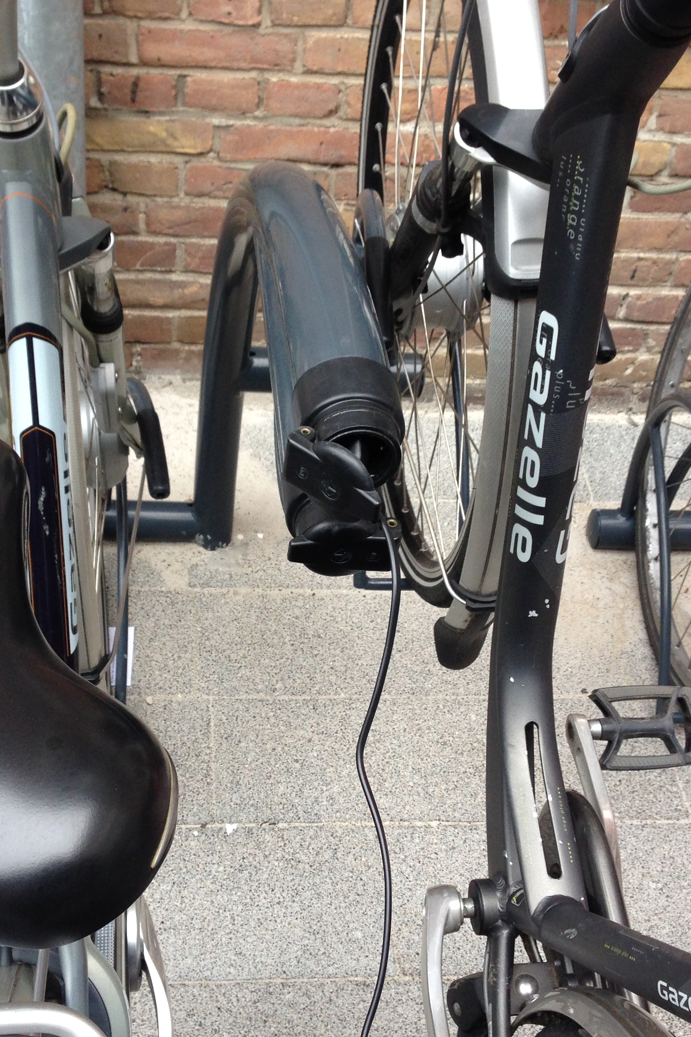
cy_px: 538
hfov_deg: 28.0
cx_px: 286
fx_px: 1382
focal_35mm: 48
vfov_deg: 41.1
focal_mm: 4.12
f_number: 2.4
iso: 80
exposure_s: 1/120
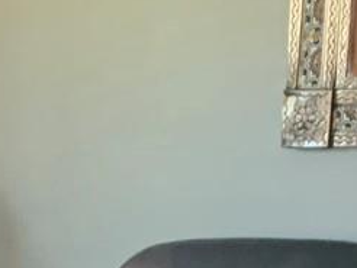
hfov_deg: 11.4
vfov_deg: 7.6
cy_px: 817
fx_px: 1745
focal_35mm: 169
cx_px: -112
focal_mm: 4.25
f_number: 1.8
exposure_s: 1/60
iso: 200
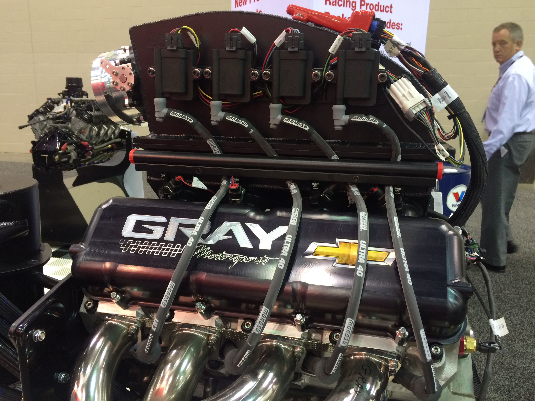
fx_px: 448
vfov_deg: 48.2
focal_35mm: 29
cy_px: 200
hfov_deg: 61.7
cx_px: 268
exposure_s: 1/30
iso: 160
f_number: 2.2
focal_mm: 4.15
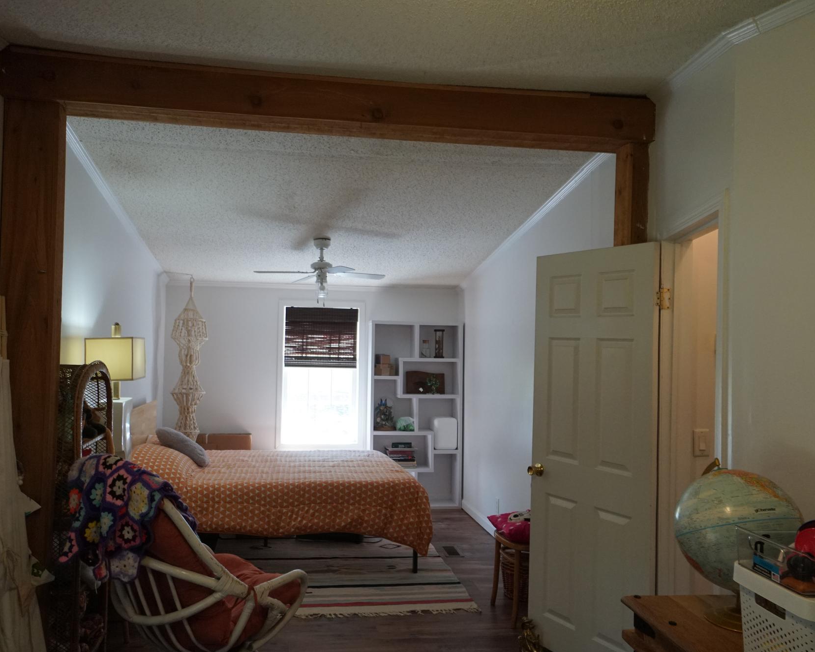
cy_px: 327
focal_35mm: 30
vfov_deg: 49.1
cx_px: 377
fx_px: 713
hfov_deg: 59.4
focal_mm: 17
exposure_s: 1/160
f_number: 4
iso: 1000
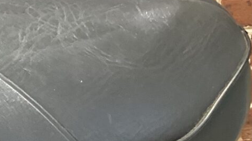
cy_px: 154
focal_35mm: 136
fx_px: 909
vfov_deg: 8.8
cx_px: -91
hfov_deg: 15.0
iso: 400
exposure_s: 1/40
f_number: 2.4
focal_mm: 3.3
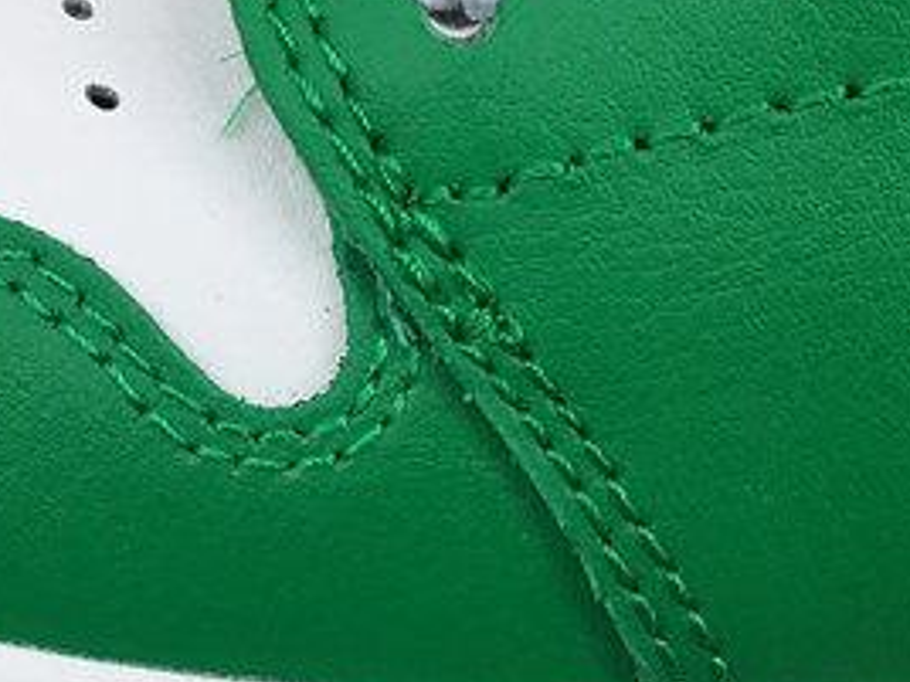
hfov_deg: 18.5
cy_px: 229
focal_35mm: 104
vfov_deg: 14.2
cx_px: 68
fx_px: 2734
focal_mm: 3.3
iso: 25
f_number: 2.4
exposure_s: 1/334
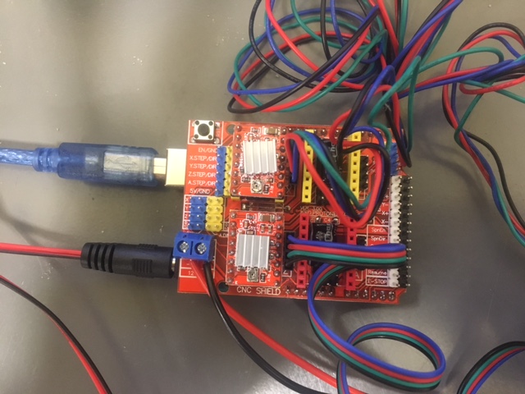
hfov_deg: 61.7
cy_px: 197
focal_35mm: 29
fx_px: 440
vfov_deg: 48.2
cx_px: 262
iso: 250
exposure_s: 1/15
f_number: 2.2
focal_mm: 4.15
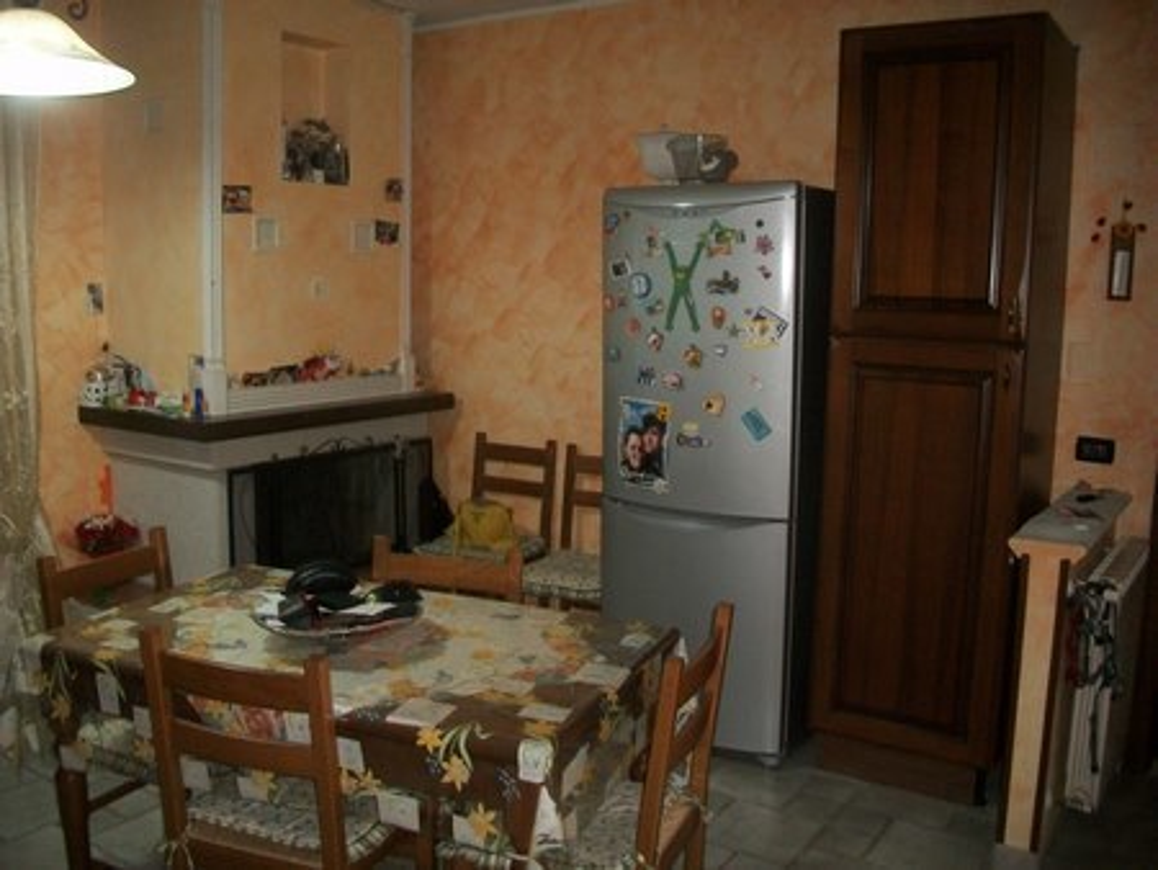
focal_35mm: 32
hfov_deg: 56.8
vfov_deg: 44.2
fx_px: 1071
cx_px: 579
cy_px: 435
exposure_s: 1/30
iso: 240
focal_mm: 5.7
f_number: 2.9
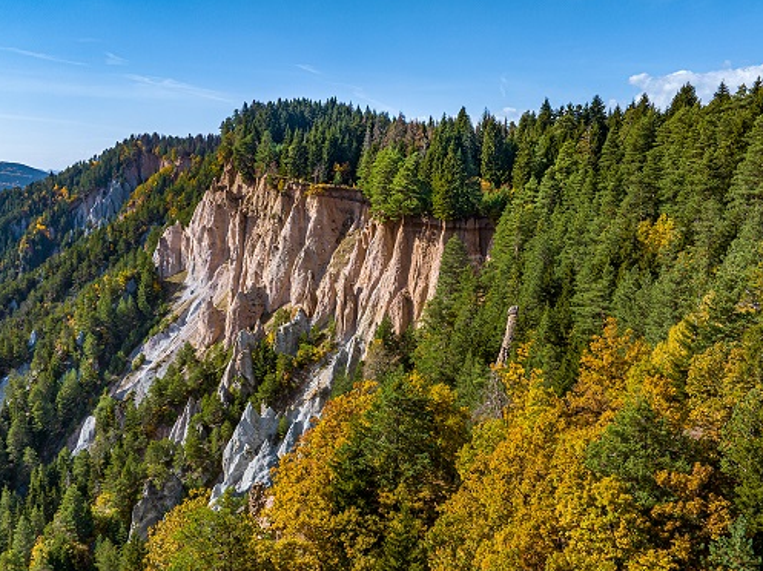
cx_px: 344
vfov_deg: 48.1
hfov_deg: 61.6
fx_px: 639
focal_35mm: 29
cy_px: 306
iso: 100
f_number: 11
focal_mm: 12.29
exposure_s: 1/120
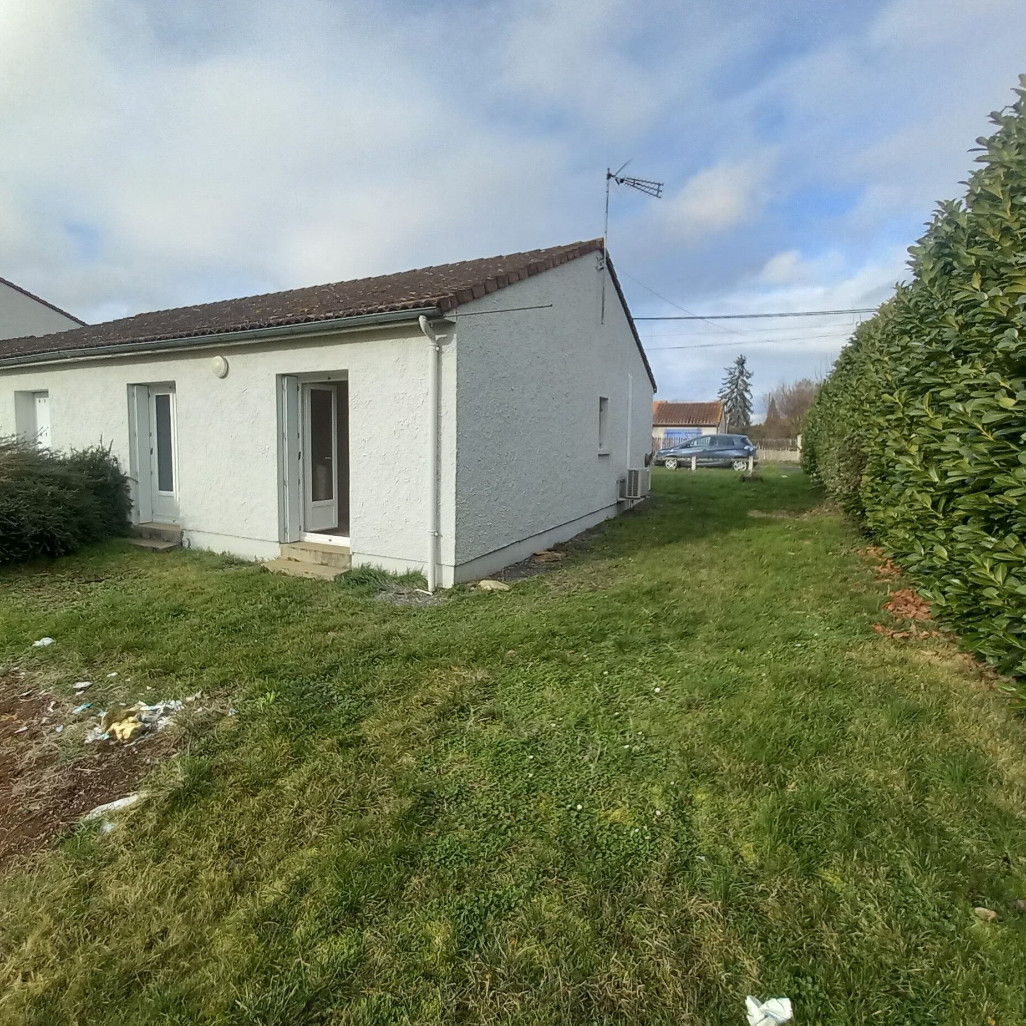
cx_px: 469
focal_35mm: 16
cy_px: 509
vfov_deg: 87.4
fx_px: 537
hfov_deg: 87.2
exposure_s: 1/710
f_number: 2.2
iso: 50
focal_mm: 1.13
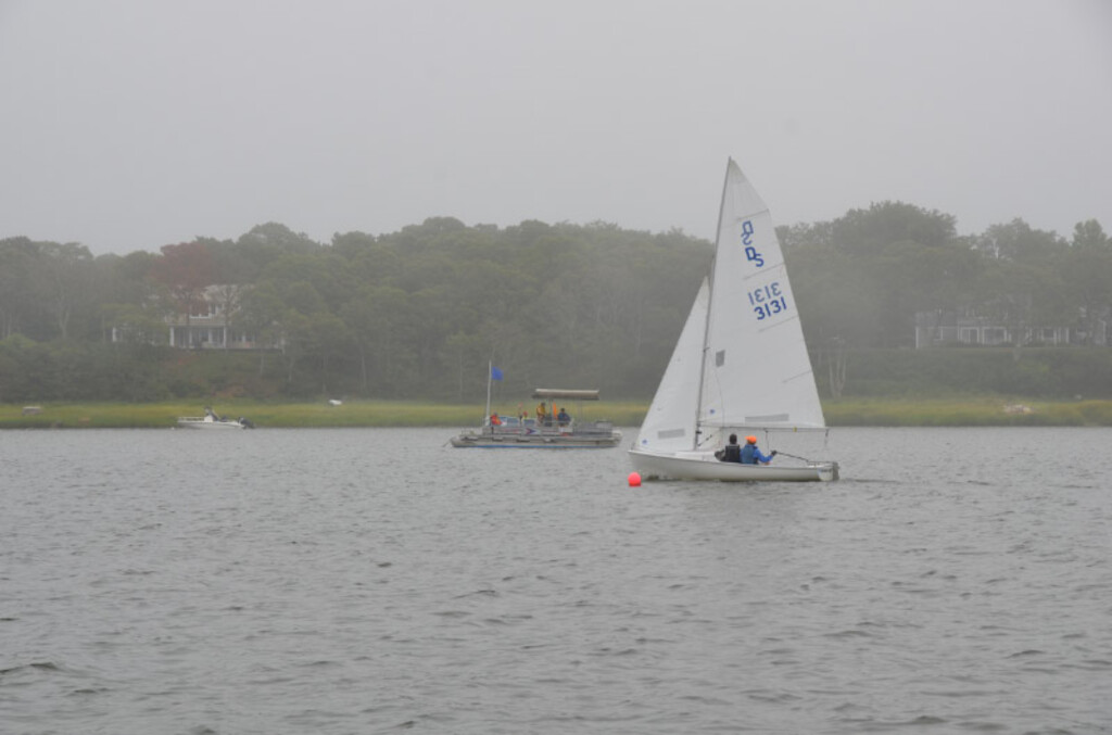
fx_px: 3004
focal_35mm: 98
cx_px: 556
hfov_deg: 21.0
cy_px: 368
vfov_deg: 14.0
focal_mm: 65
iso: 100
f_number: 9
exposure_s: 1/320
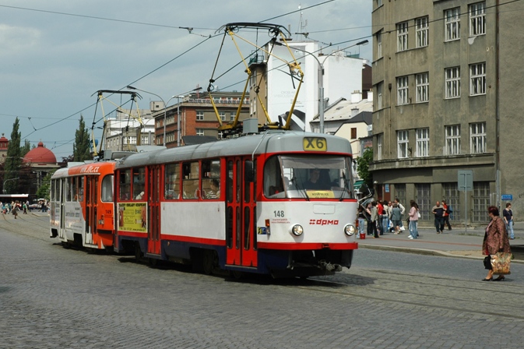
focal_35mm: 82
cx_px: 223
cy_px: 159
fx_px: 1193
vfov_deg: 16.6
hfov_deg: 24.7
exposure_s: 1/640
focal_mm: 46
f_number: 9
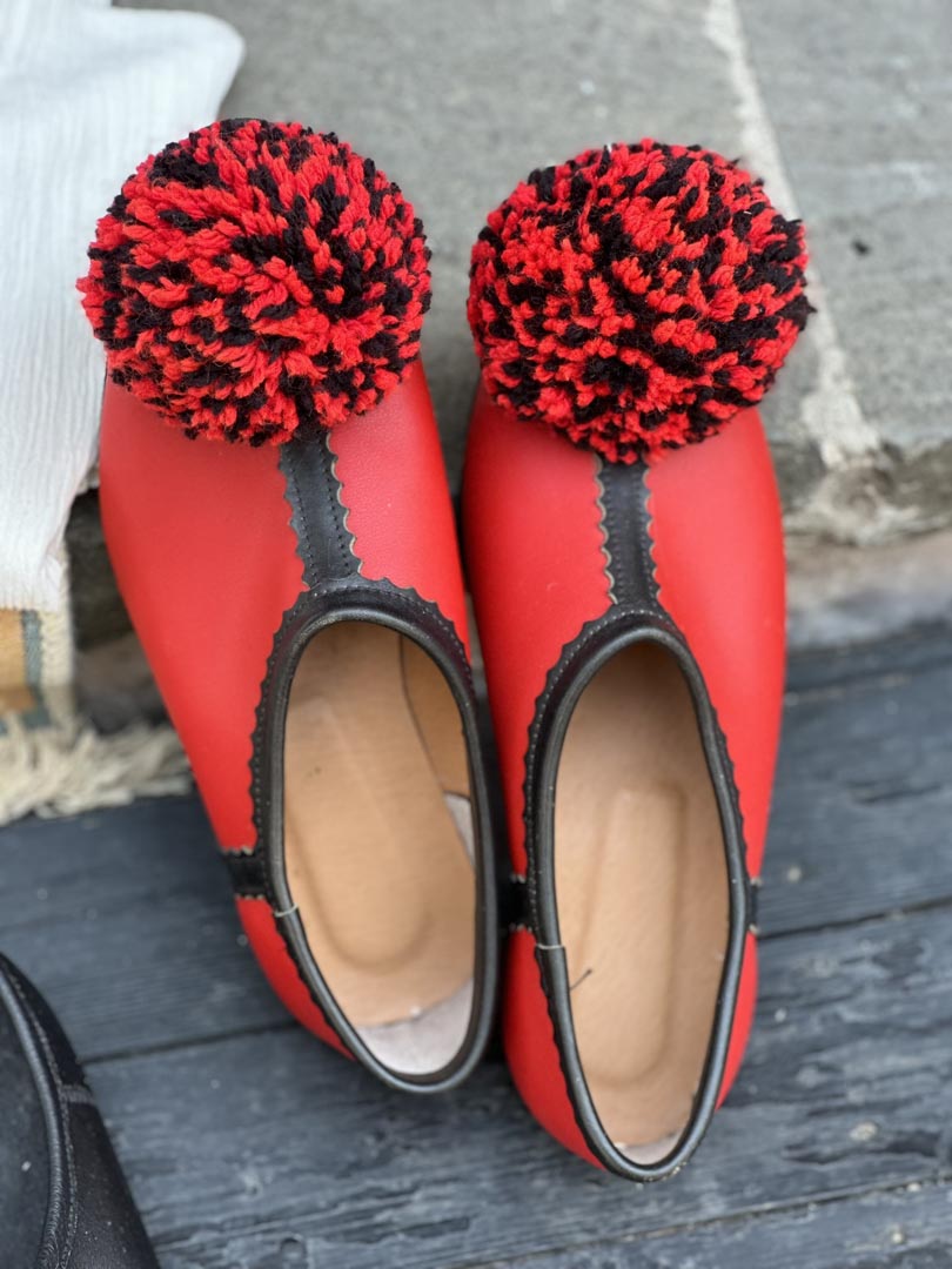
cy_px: 634
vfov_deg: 25.3
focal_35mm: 77
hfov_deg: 19.1
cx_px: 476
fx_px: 2824
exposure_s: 1/121
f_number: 2.8
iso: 50
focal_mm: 9
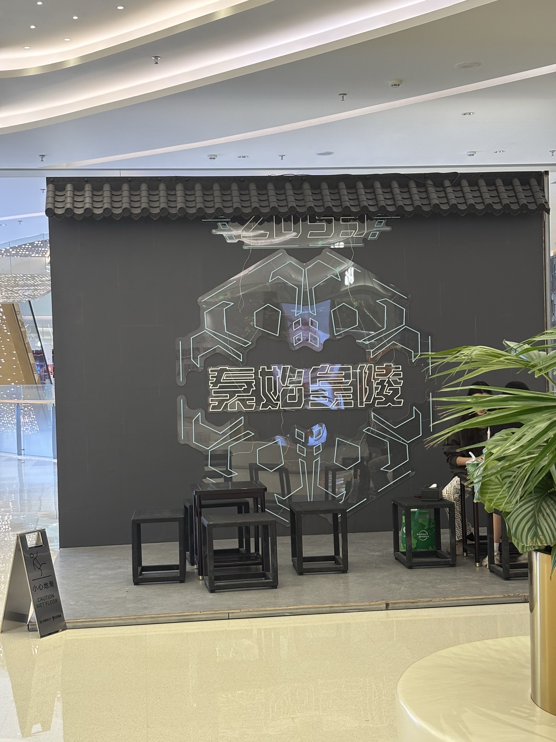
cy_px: 371
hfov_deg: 28.0
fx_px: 1114
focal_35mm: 52
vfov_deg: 36.8
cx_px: 278
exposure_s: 1/50
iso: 125
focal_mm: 5.96
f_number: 1.6
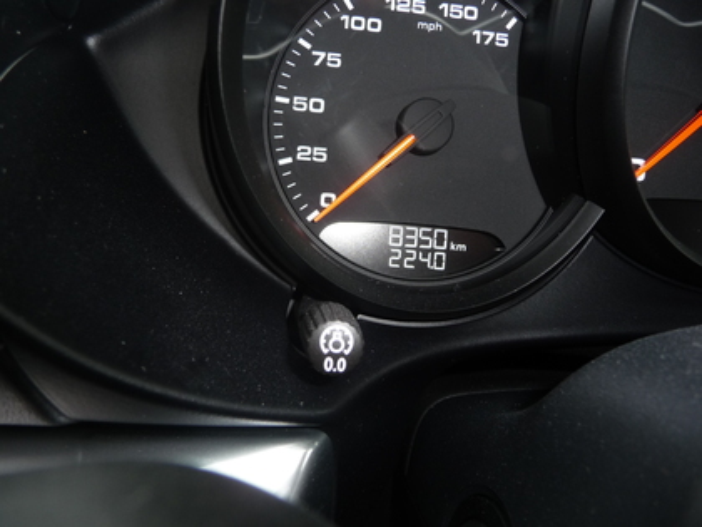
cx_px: 351
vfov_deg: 49.7
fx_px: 568
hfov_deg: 63.4
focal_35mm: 28
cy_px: 264
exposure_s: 1/30
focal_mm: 4.7
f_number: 3.3
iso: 100
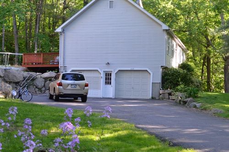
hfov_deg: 67.4
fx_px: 172
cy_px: 76
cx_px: 114
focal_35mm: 27
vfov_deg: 47.8
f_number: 5
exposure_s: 1/100
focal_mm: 18
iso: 400
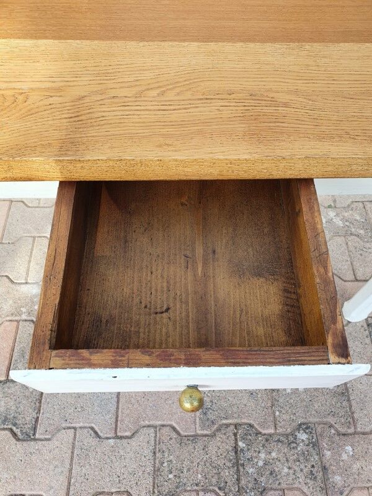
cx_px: 186
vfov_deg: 67.3
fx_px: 373
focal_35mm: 26
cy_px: 248
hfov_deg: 53.1
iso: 50
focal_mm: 4.32
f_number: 2.4
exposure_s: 1/143
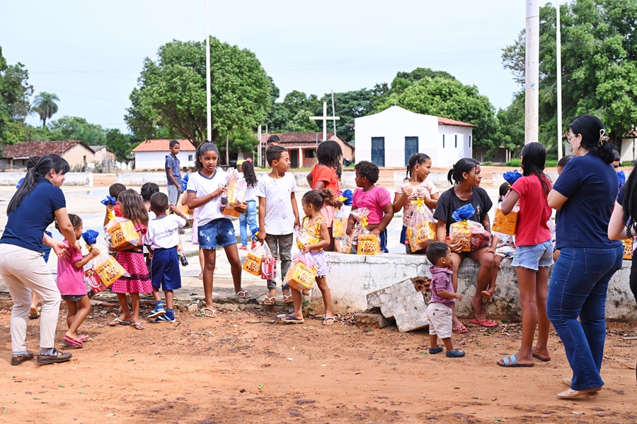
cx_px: 318
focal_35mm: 50
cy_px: 212
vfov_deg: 27.0
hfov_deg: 39.6
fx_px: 885
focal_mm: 50
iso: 500
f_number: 5
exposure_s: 1/1600
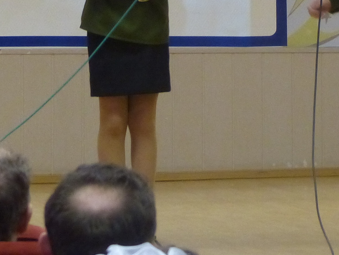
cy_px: -60
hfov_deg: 4.2
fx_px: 4604
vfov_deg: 3.2
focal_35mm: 470
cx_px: 81
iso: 400
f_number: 2.8
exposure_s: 1/50
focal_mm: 24.8
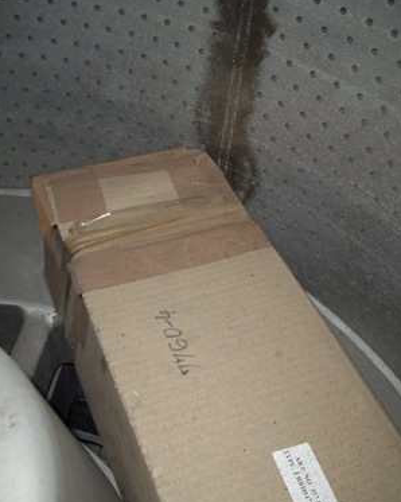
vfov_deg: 47.9
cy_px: 238
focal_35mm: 38
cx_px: 190
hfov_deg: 39.1
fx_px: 564
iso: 80
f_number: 2.9
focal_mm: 5.7
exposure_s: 1/40
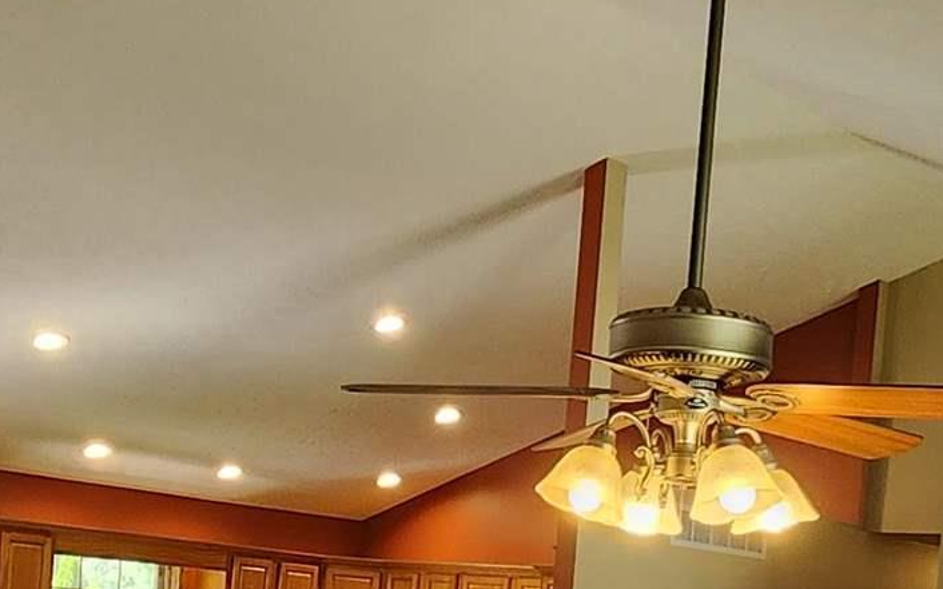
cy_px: 779
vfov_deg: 19.8
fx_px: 1542
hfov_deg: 33.9
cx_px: 542
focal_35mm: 60
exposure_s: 1/60
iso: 160
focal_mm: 2.2
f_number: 2.2
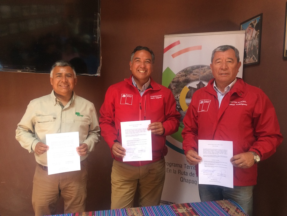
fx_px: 240
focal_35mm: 29
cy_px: 108
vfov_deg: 48.2
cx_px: 144
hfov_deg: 61.7
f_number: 2.2
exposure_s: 1/33
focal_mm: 4.15
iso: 125
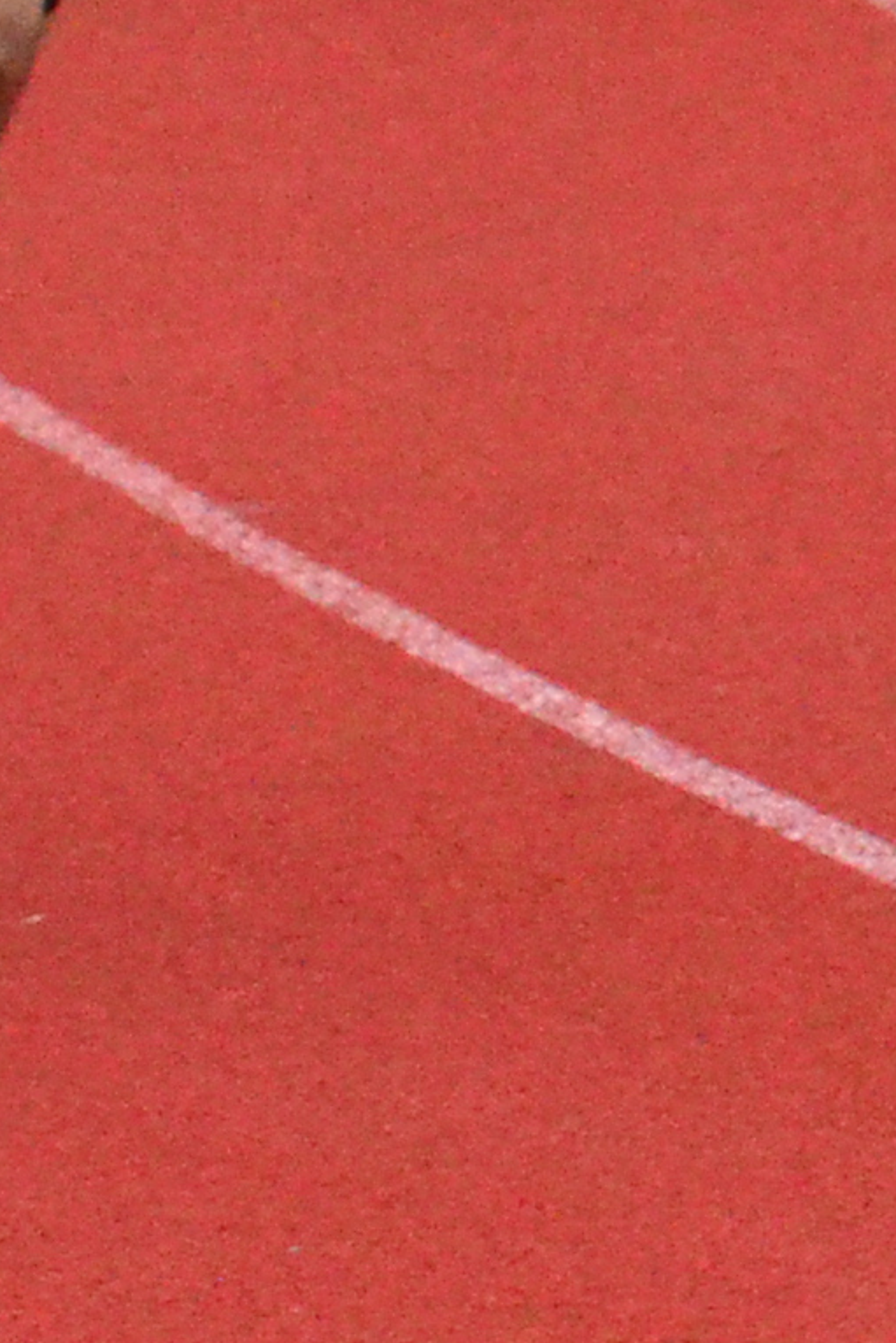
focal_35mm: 597
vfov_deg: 3.4
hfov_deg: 2.3
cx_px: 1659
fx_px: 22276
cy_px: -463
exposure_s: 1/2500
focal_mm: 62
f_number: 5
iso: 4000
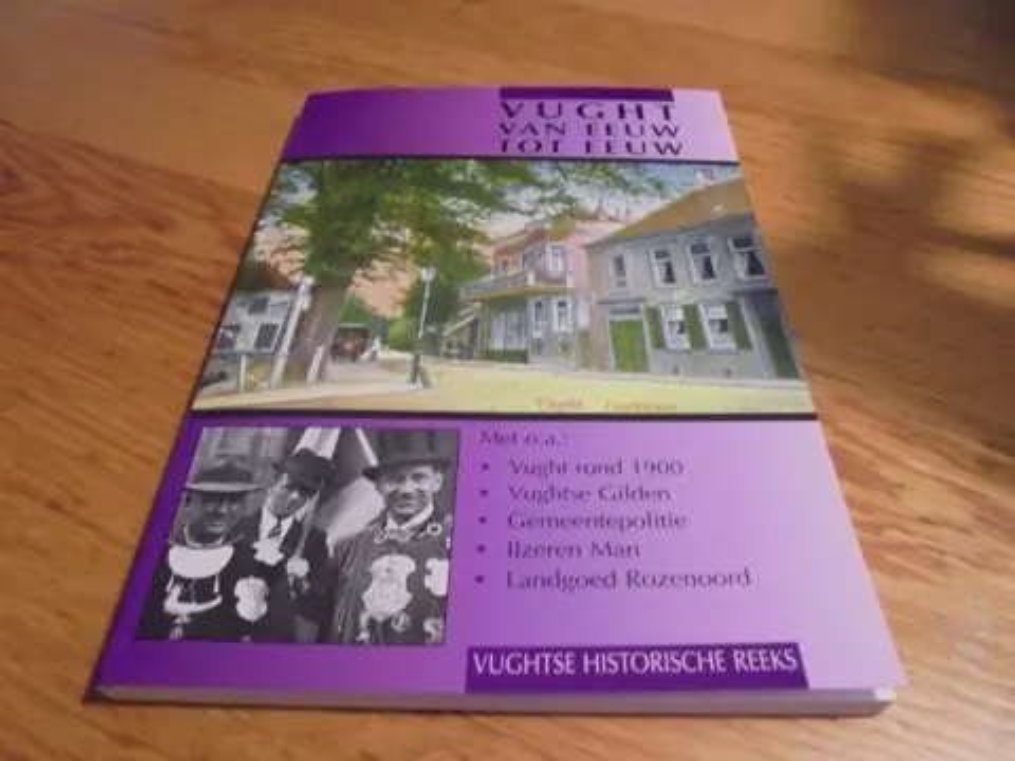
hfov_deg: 67.3
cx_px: 508
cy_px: 380
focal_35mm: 26
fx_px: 762
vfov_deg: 53.1
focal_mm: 4.6
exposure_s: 1/10
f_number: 3.5
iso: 400
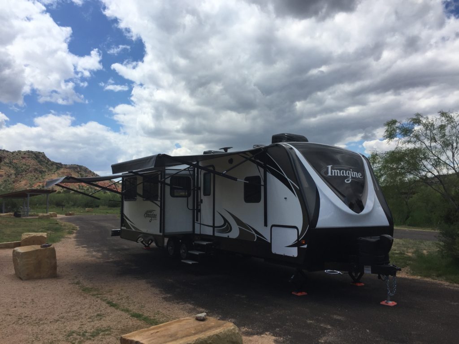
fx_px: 385
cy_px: 172
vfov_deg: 48.2
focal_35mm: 29
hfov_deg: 61.7
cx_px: 230
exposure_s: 1/3300
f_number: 2.2
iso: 32
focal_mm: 4.15
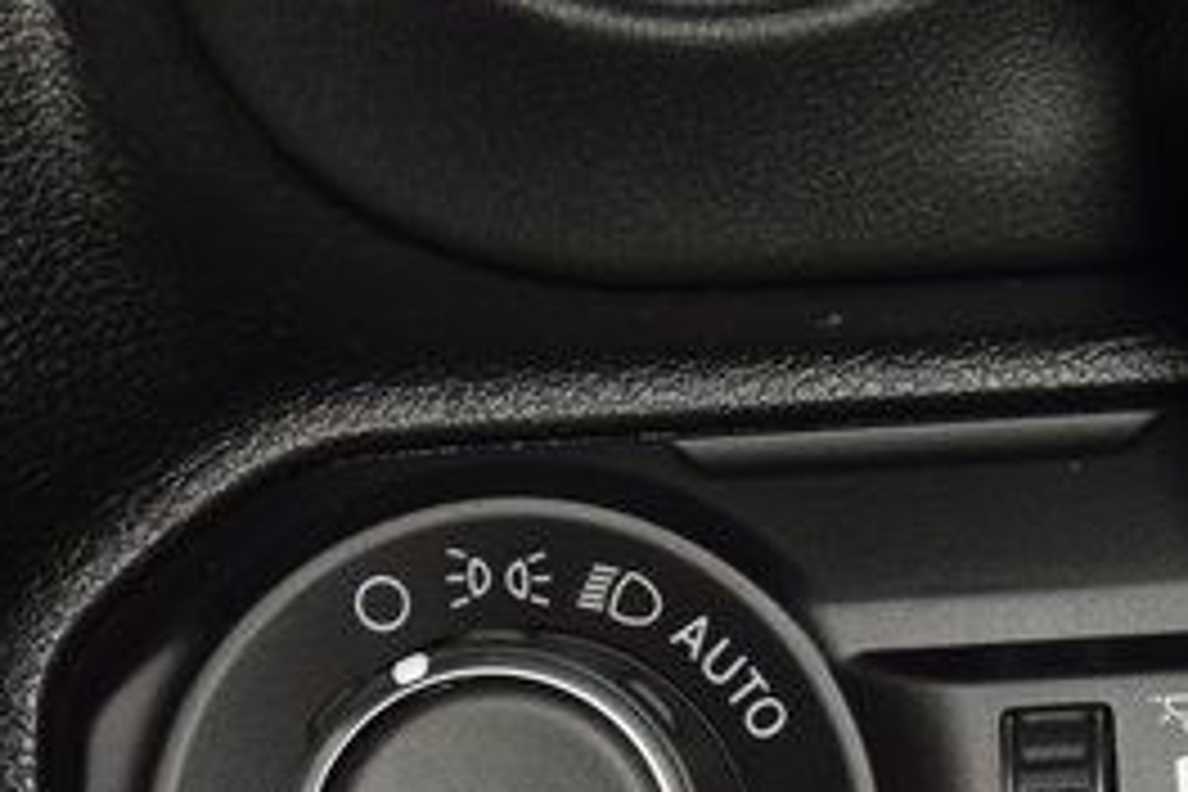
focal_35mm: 255
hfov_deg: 8.1
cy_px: 911
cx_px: 518
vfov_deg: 5.4
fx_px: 8414
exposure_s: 1/125
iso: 100
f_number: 8
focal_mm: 70
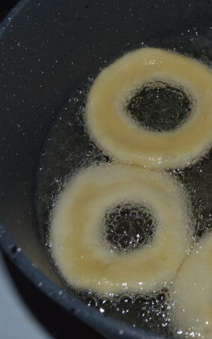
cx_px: 225
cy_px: 168
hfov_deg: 18.6
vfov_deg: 30.3
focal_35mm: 68
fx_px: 626
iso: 100
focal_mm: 29
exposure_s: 1/60
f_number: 8
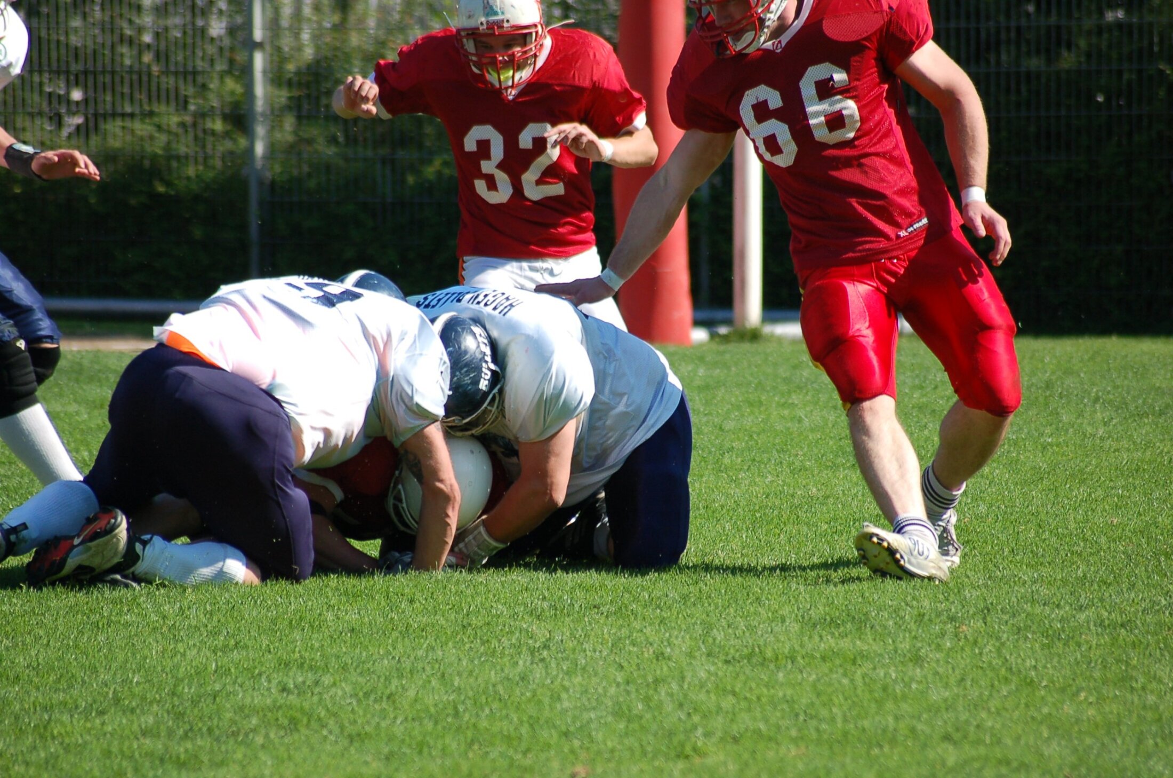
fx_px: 10732
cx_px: 586
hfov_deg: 6.3
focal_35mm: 330
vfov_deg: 4.1
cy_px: 389
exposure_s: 1/1000
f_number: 5.3
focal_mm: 220
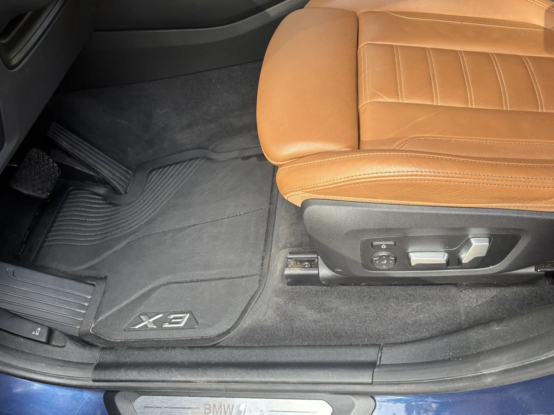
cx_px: 286
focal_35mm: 27
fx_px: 432
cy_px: 213
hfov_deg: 65.3
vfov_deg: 51.4
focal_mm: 5.96
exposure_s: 1/121
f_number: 1.6
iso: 64
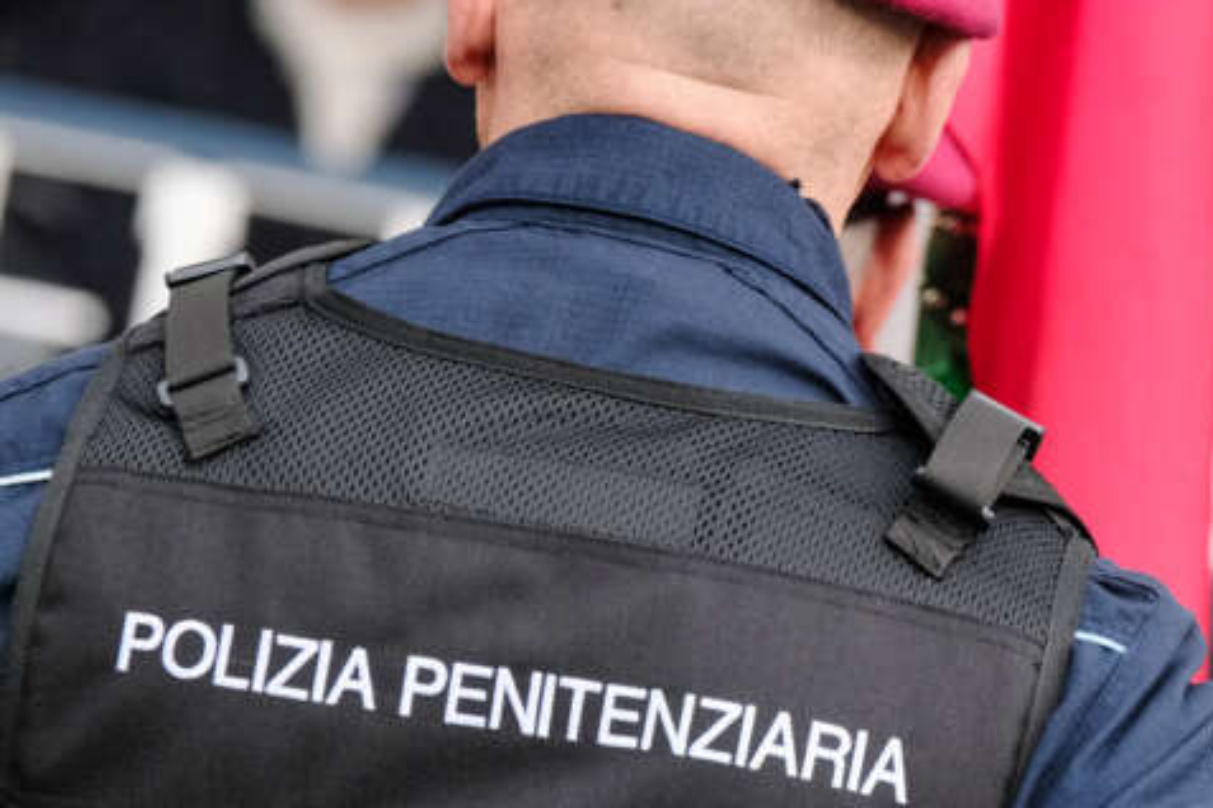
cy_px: 330
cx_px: 717
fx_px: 21630
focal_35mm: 642
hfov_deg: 3.2
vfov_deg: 2.1
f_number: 7.1
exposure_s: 1/250
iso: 1600
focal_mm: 226.6
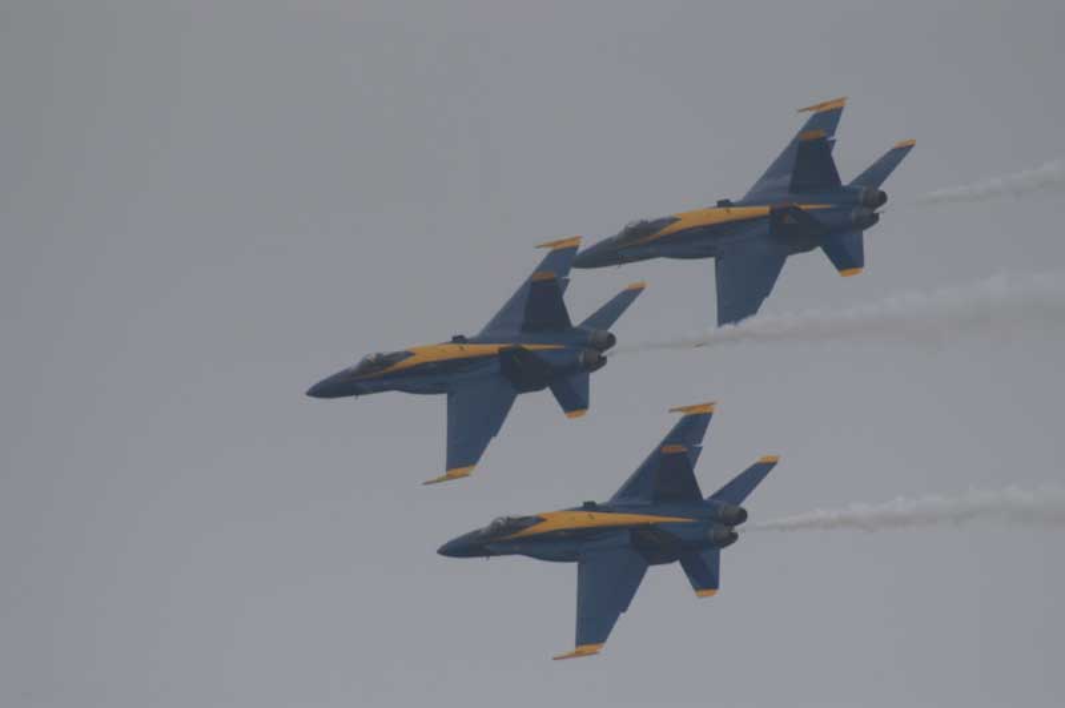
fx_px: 13301
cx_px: 532
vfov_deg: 3.0
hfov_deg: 4.6
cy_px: 354
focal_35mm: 450
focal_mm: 300
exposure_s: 1/2500
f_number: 6.3
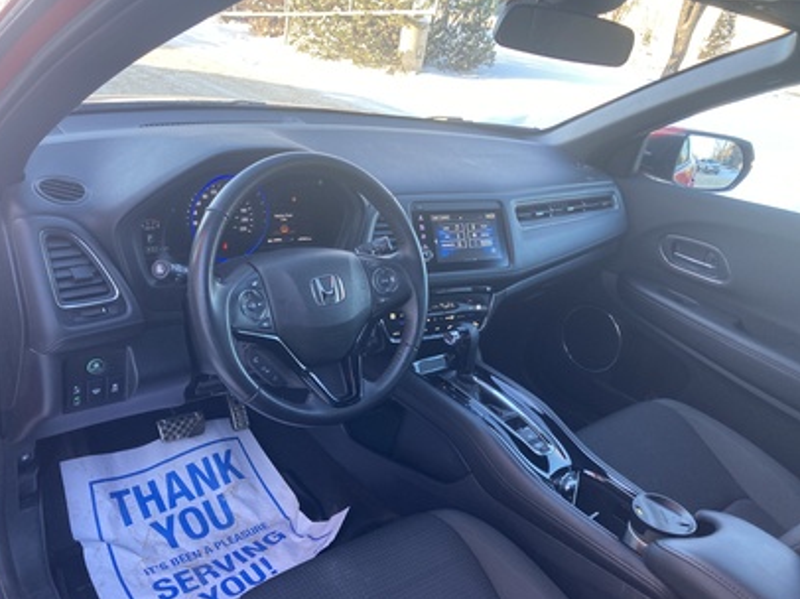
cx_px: 388
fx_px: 670
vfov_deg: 48.2
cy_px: 304
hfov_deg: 61.7
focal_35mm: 29
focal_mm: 3.99
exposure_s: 1/102
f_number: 1.8
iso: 80
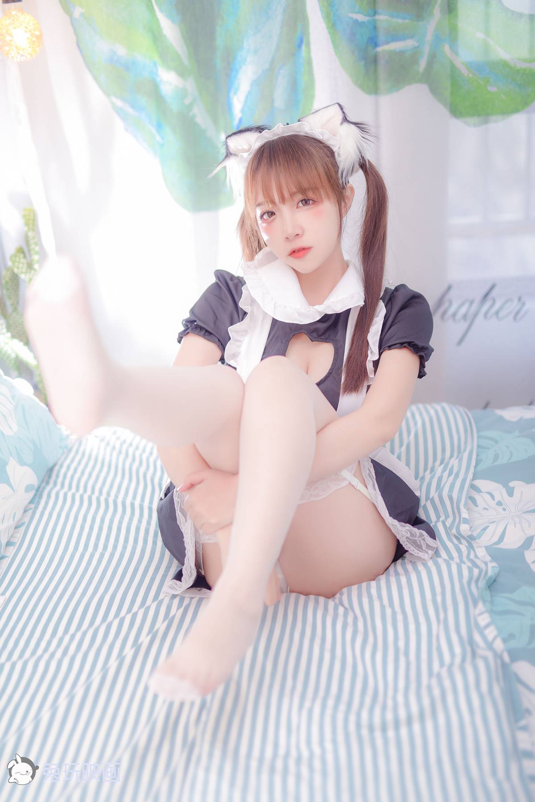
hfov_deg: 27.0
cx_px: 268
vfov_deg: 39.6
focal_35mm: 50
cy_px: 401
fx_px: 1114
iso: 100
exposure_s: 1/250
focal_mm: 50
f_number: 1.4
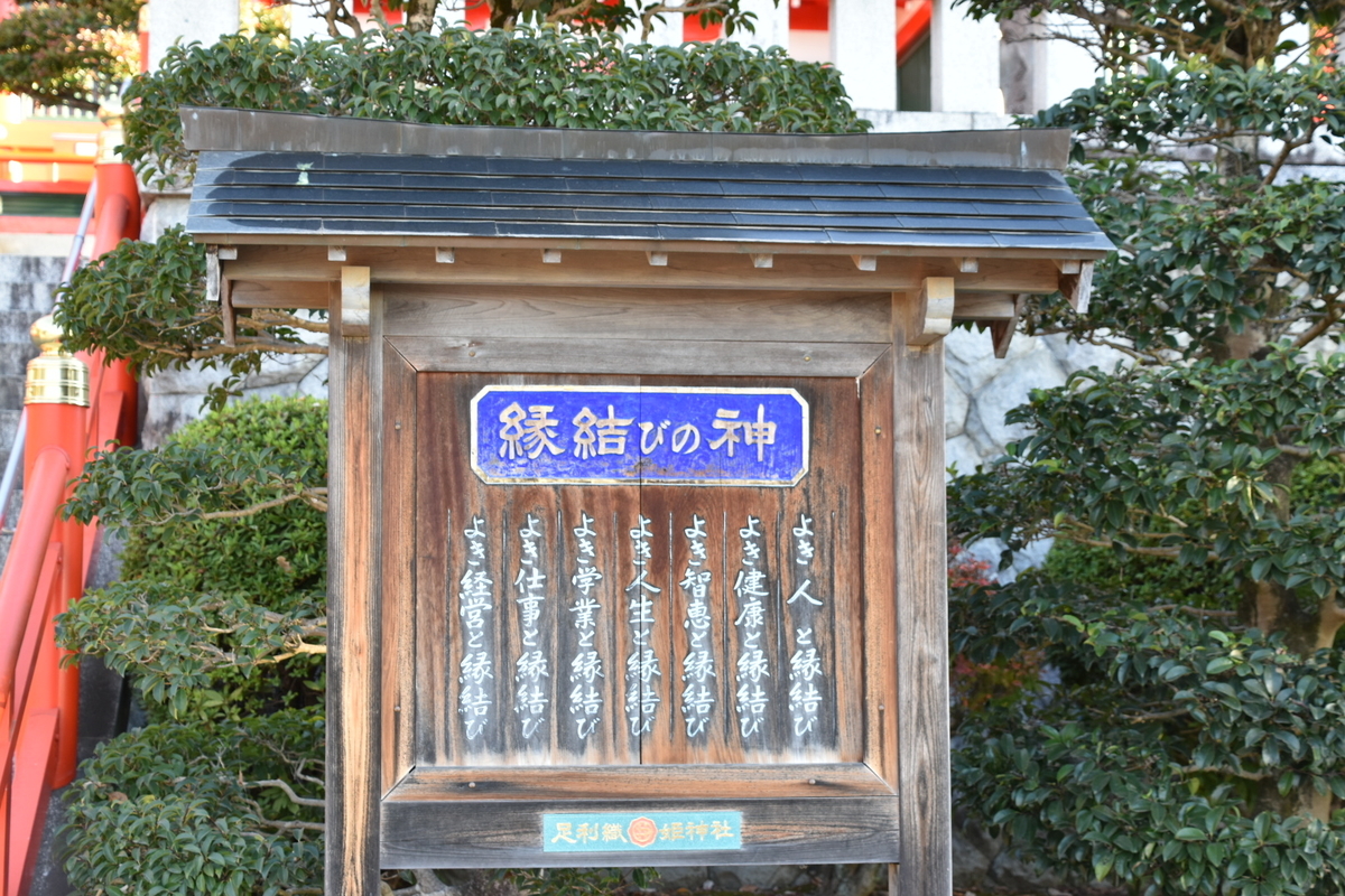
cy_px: 448
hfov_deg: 30.5
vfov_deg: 20.6
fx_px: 2466
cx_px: 672
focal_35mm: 66
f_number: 4.8
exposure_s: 1/90
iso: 400
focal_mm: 44
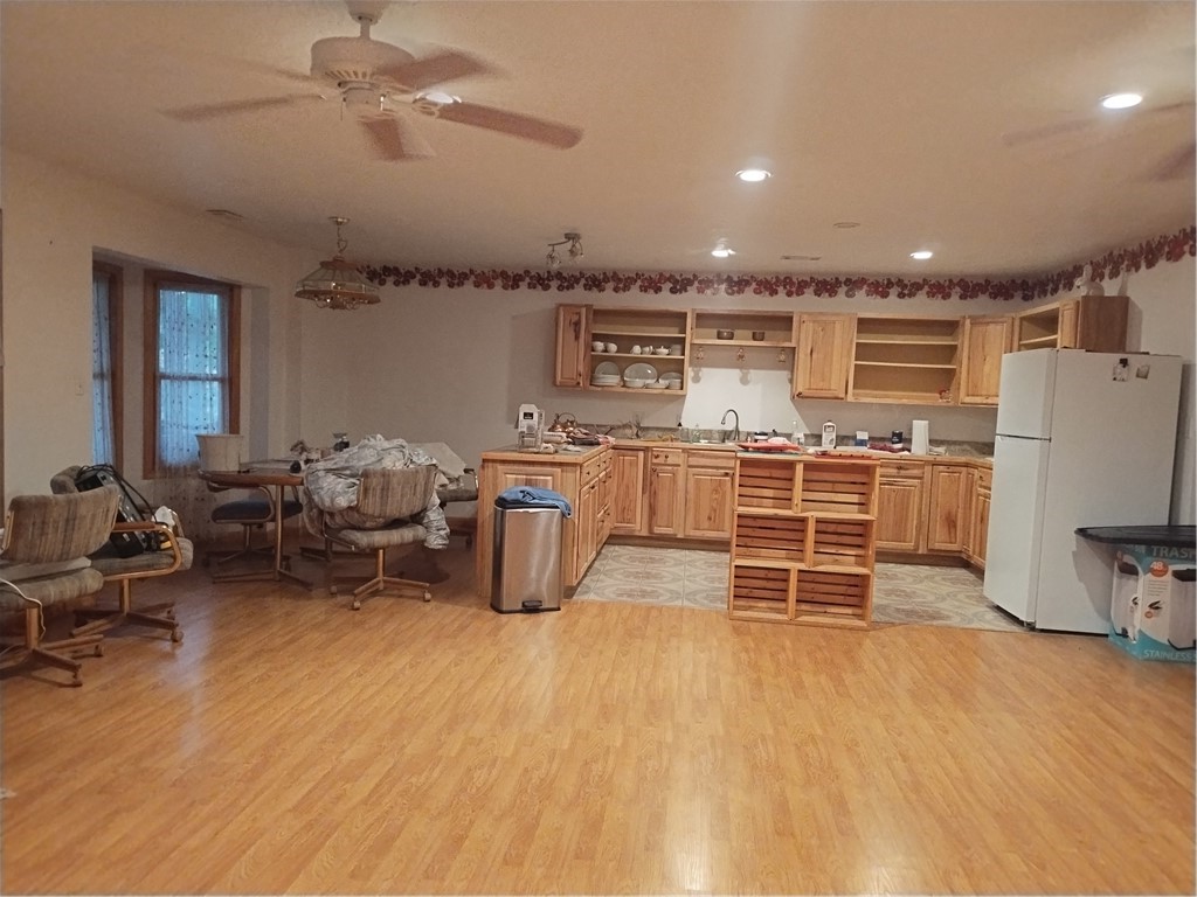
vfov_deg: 54.9
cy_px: 448
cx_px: 598
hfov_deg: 69.4
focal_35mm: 25
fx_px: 864
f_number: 1.7
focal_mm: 4.71
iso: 753
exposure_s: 1/24
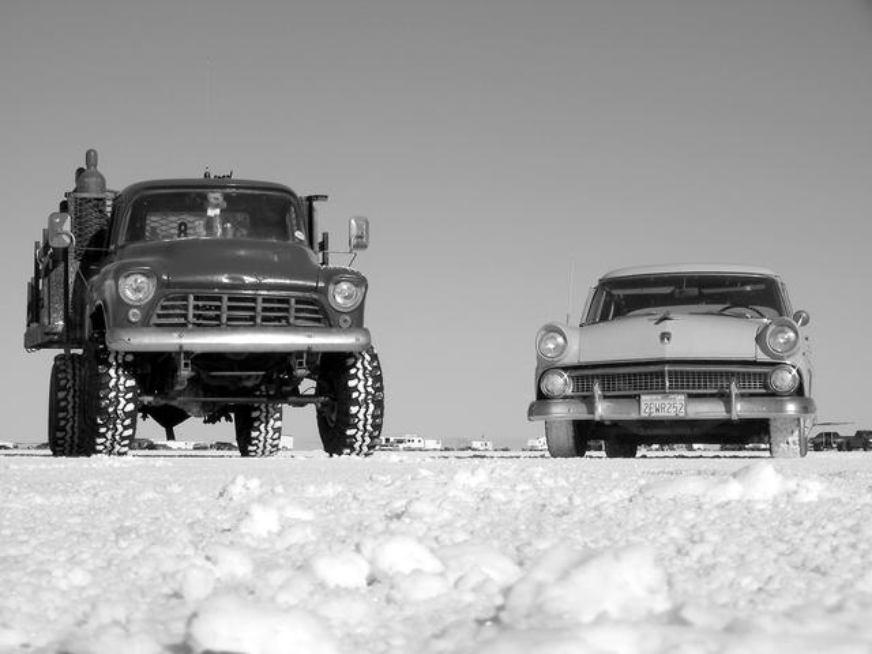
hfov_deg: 24.7
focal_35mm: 79
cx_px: 436
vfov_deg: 18.7
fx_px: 1990
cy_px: 327
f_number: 6.8
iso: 50
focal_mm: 13.2
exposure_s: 1/606
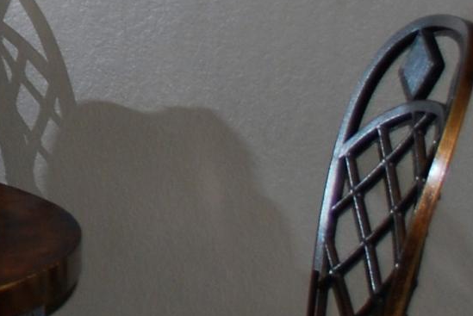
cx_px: -536
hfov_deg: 11.1
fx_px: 2156
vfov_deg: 8.2
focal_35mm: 164
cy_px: -180
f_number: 3.8
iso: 200
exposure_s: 1/60
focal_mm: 20
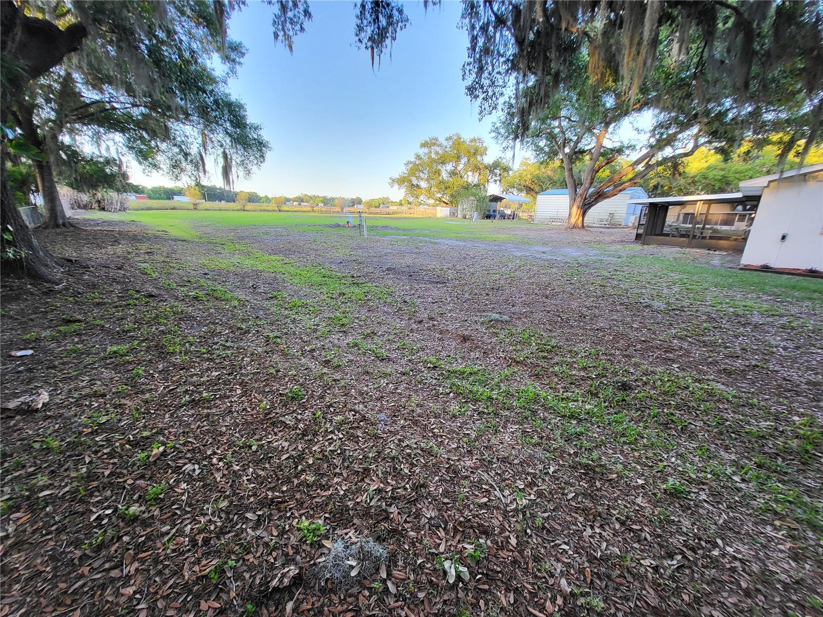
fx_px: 309
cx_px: 412
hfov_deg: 106.2
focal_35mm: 13
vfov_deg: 89.9
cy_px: 308
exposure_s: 1/60
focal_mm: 1.74
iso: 64
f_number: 2.2
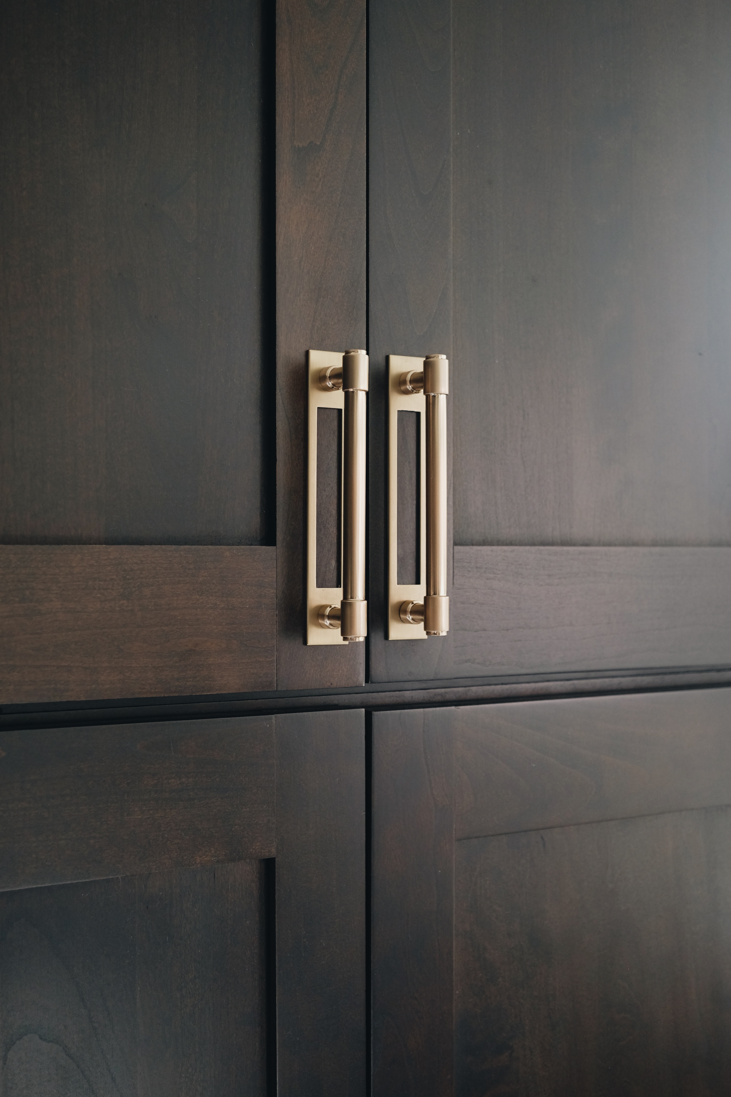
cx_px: 366
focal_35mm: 41
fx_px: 1249
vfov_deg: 47.4
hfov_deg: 32.6
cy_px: 548
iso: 640
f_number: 2.8
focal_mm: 27
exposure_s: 1/60
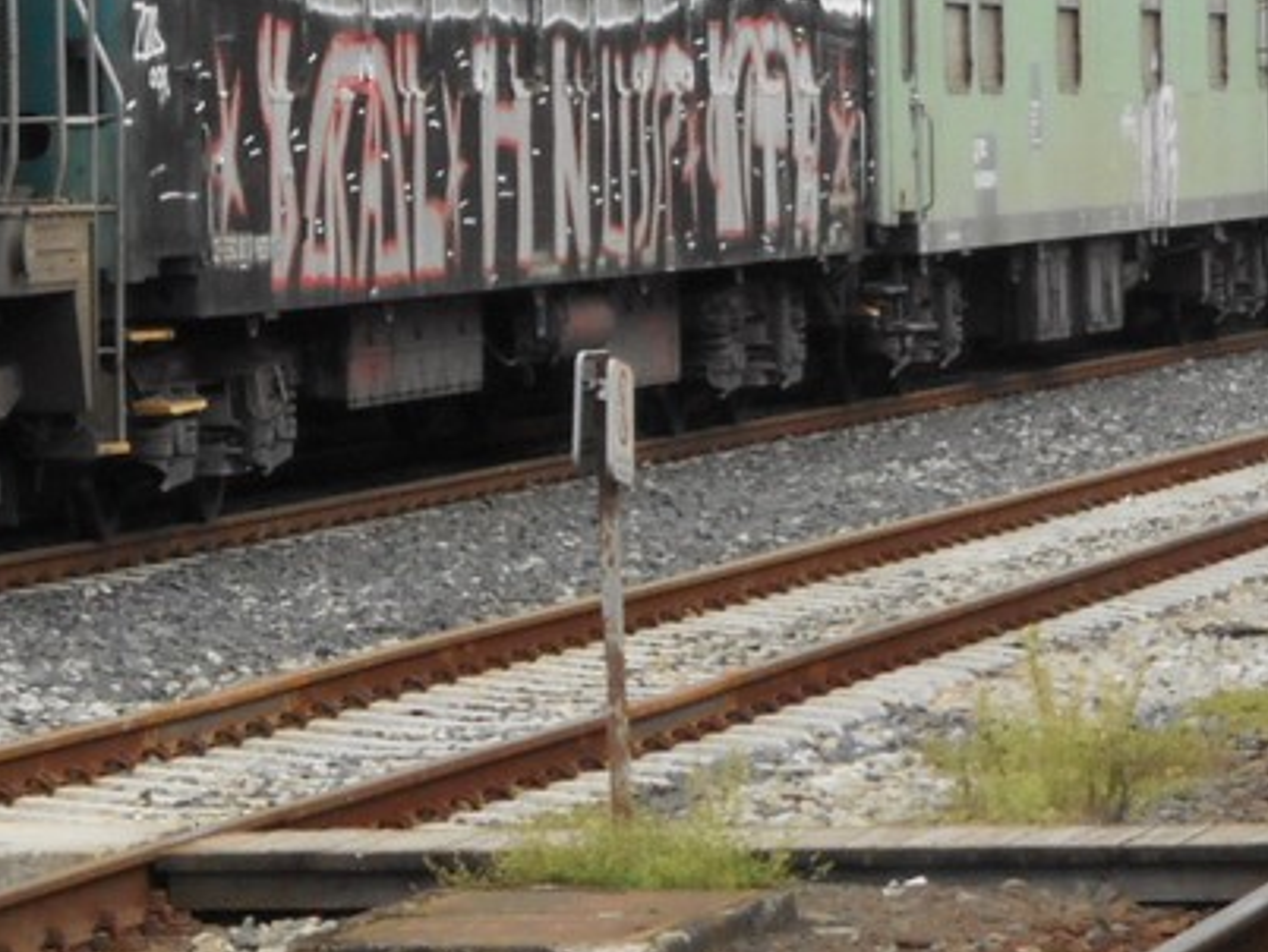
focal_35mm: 365
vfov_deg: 4.1
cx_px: 170
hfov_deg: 5.4
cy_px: 0
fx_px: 13378
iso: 140
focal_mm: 18.2
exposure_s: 1/60
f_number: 5.8
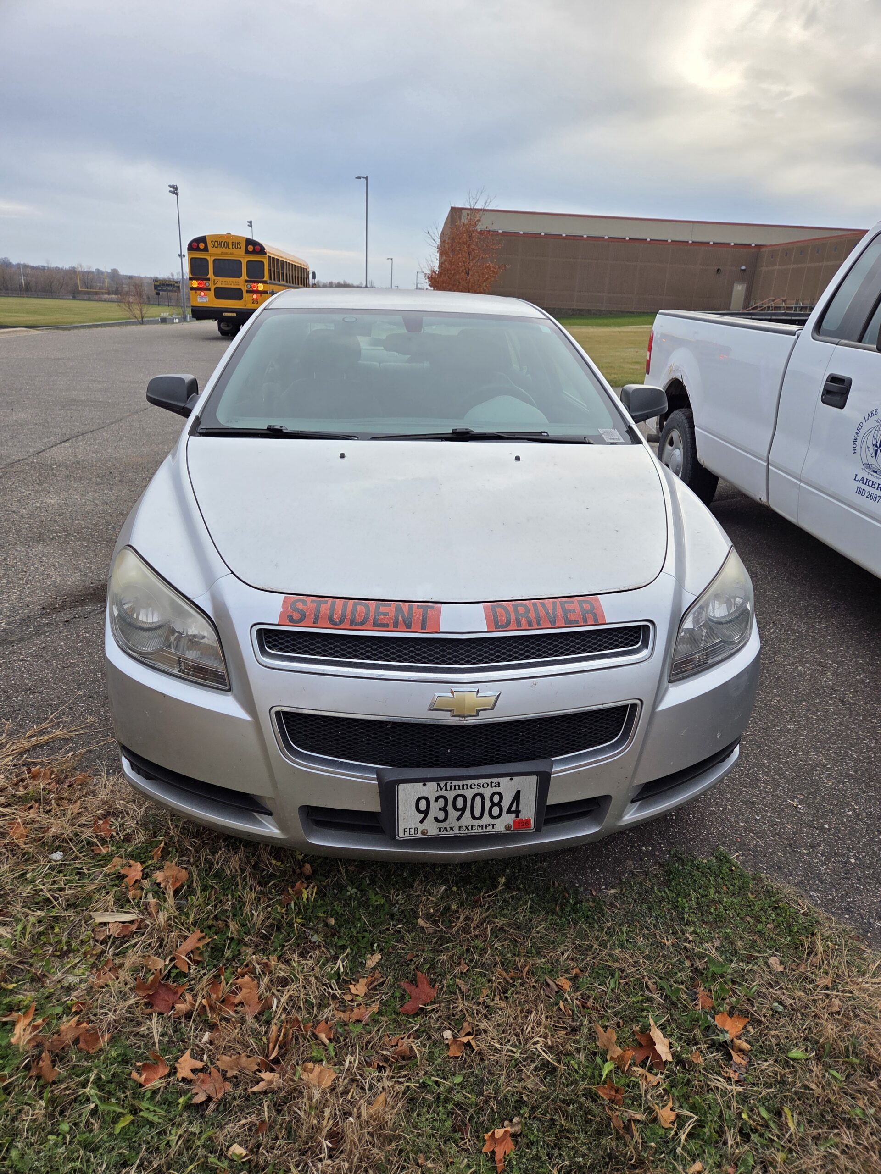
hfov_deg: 58.9
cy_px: 587
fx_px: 780
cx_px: 440
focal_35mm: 23
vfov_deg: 73.9
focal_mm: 5.4
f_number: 1.8
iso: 80
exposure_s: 1/1864
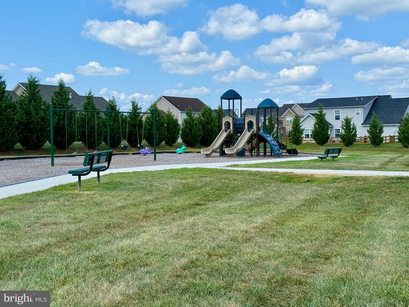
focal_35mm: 48
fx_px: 567
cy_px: 154
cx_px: 204
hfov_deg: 39.7
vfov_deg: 30.3
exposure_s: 1/4329
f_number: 1.78
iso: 64
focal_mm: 6.76
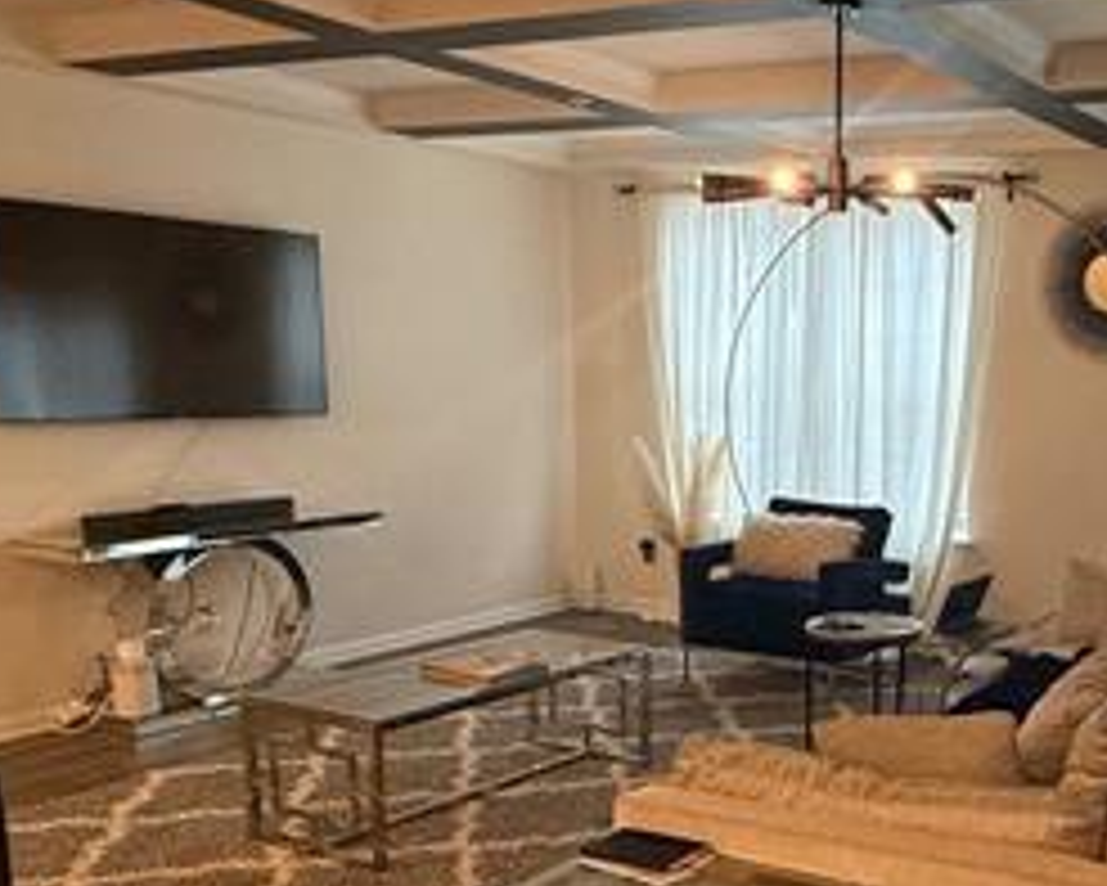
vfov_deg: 37.1
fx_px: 1311
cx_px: 1008
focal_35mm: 40
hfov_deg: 41.9
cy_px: 571
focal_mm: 2.22
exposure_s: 1/60
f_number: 2.2
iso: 250
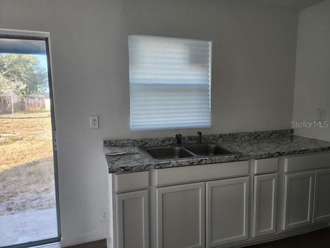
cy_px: 124
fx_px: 219
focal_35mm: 23
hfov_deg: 73.9
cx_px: 165
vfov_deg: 58.9
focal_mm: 6.4
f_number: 1.8
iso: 100
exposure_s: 1/180
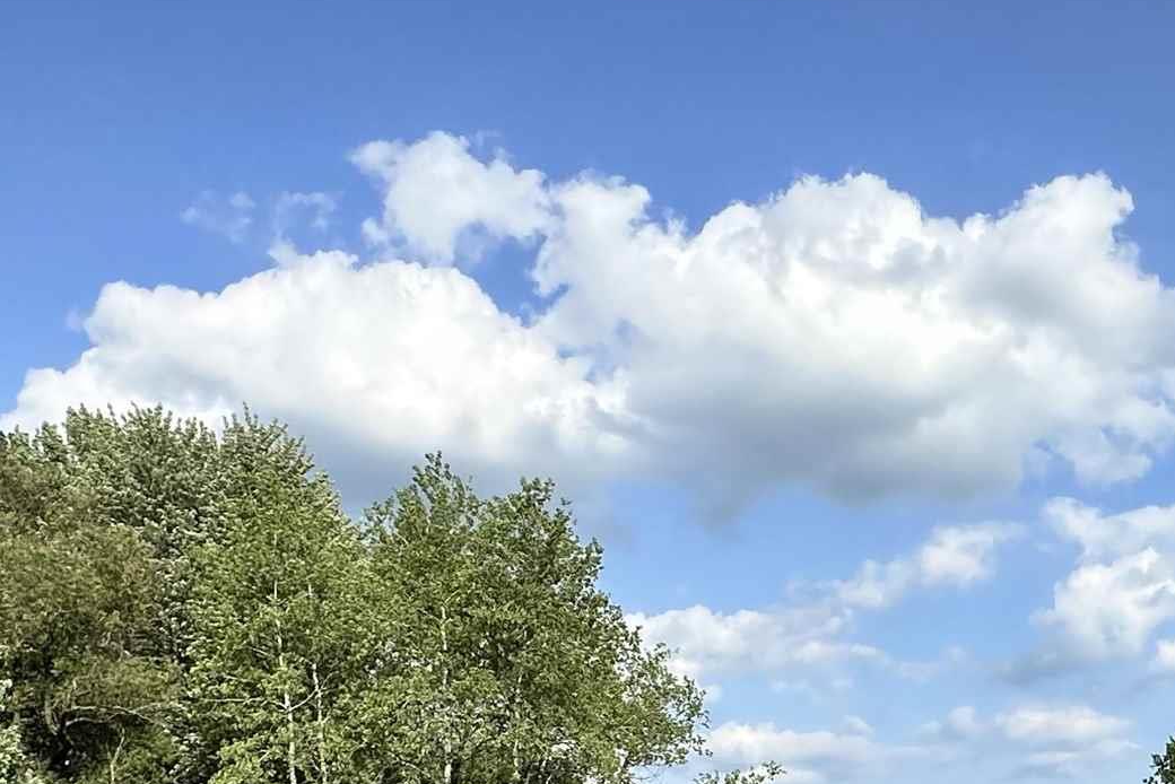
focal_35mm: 43
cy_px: 742
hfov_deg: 43.9
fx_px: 1404
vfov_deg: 29.6
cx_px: 885
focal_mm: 2.22
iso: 50
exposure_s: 1/2747
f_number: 2.2
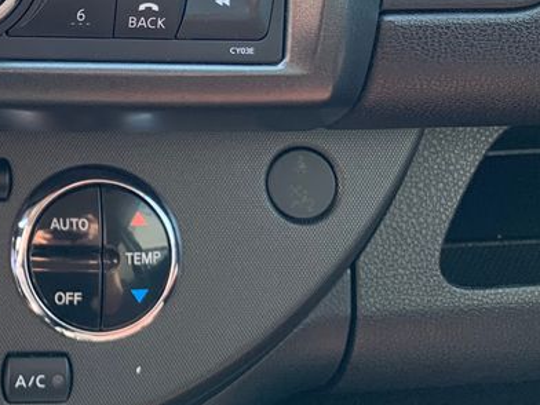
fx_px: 1061
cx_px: -88
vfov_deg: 20.7
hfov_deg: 25.9
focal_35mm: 68
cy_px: -25
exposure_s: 1/122
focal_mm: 4.25
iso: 50
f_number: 1.8
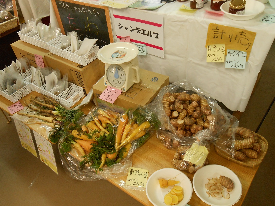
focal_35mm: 30
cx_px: 138
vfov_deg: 46.8
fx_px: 238
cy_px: 103
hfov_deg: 60.0
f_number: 3.8
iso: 250
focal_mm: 5.3
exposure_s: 1/30
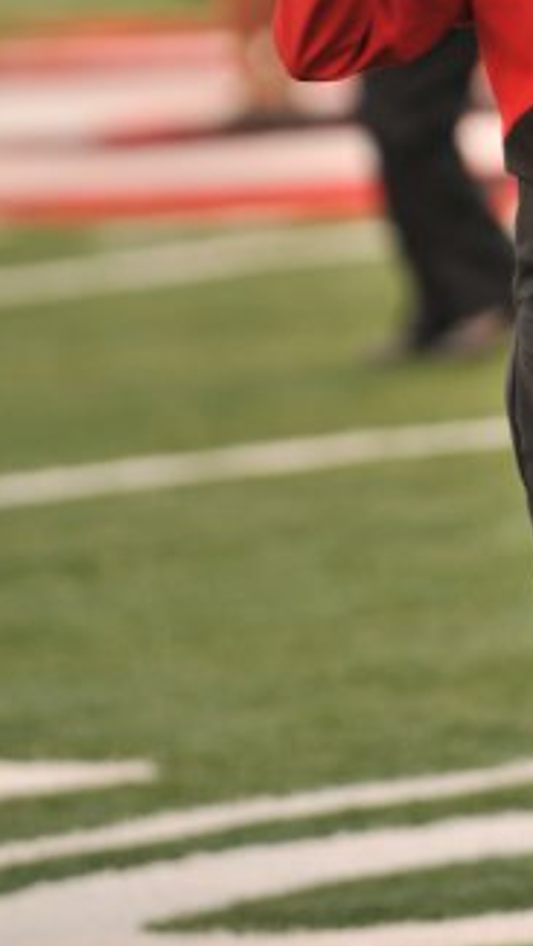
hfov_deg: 2.1
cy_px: 102
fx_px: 14536
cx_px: 546
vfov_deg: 3.7
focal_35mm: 579
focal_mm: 200
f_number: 2.8
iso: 200
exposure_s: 1/160
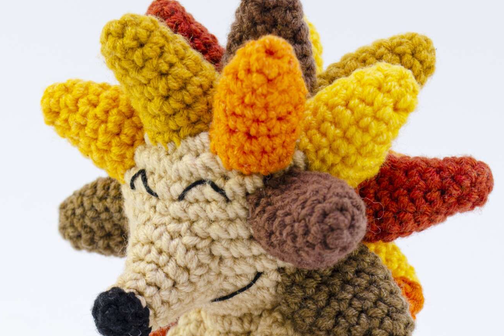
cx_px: 207
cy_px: 279
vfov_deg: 11.6
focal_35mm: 118
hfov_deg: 17.3
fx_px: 1652
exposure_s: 1/50
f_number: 9
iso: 100
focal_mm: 40
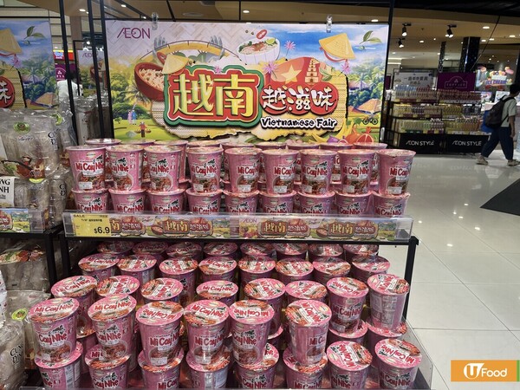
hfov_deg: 67.3
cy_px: 195
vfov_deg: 53.1
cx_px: 260
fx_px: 391
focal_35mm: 26
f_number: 1.6
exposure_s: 1/100
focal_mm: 5.1
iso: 64
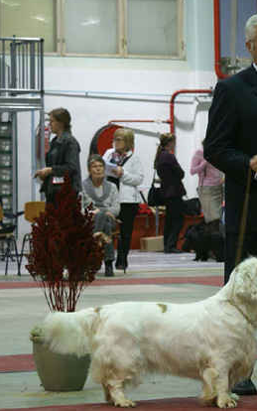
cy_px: 228
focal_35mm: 177
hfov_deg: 7.3
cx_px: 370
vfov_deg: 11.8
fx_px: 1982
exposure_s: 1/20
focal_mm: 60
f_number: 5.6
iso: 400
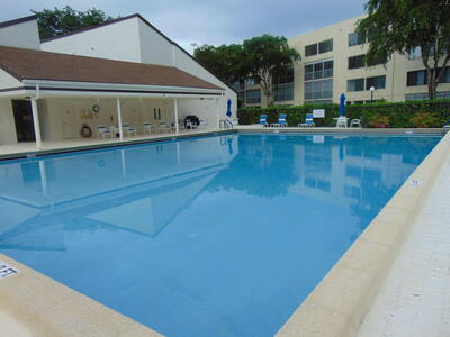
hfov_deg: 69.4
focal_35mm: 25
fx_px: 325
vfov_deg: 54.9
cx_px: 225
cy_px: 168
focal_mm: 4.5
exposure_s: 1/800
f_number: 3
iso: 80
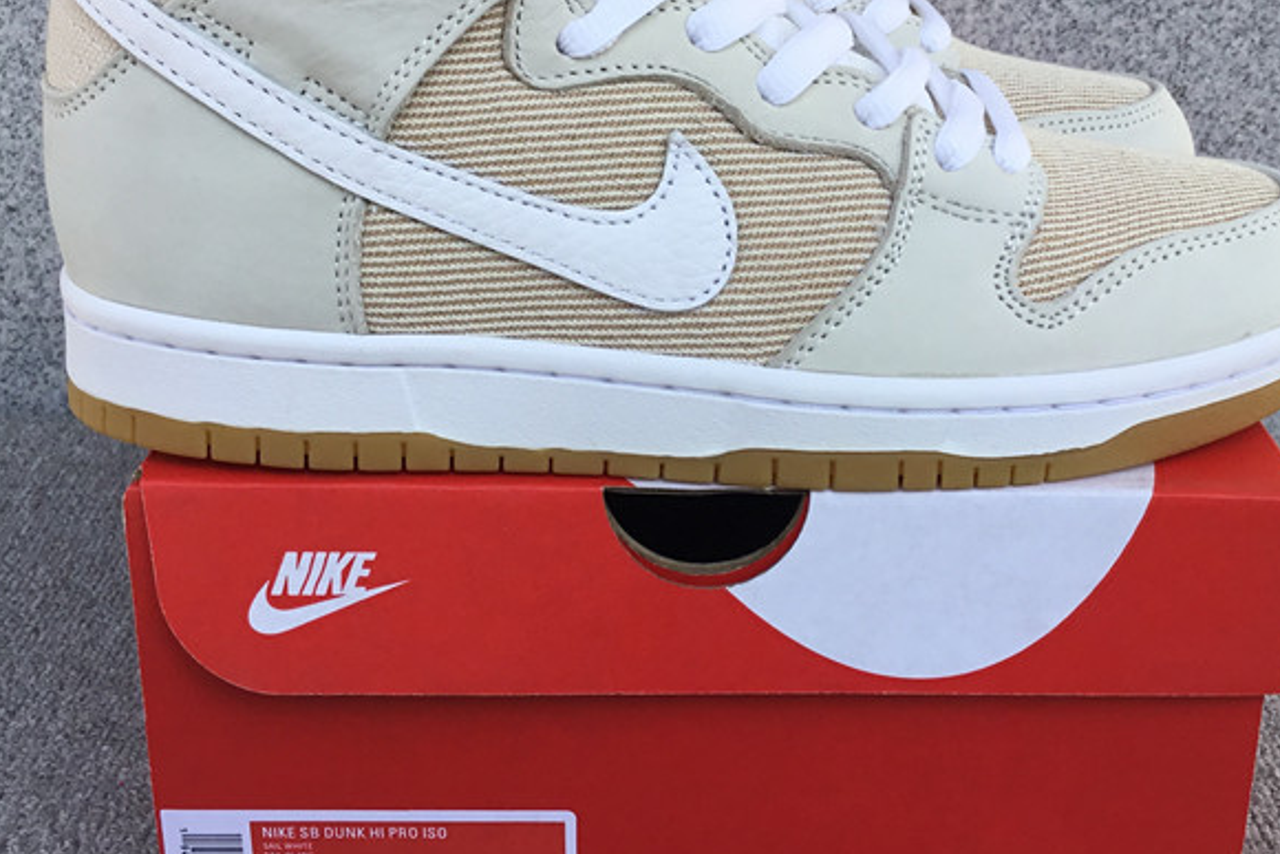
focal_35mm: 50
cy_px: 337
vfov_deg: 26.9
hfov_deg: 39.6
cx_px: 682
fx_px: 1778
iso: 25
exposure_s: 1/684
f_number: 2.4
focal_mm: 3.3
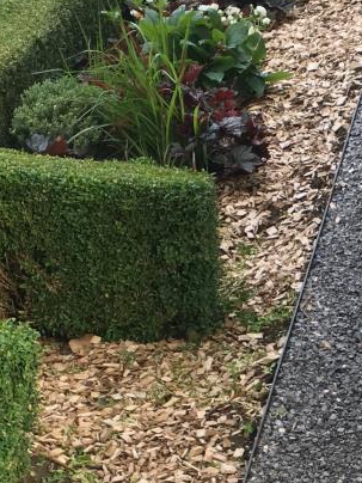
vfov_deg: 19.7
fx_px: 1366
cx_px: 395
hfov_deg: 14.7
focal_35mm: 98
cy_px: 425
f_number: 2.2
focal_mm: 4.15
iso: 40
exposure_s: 1/100
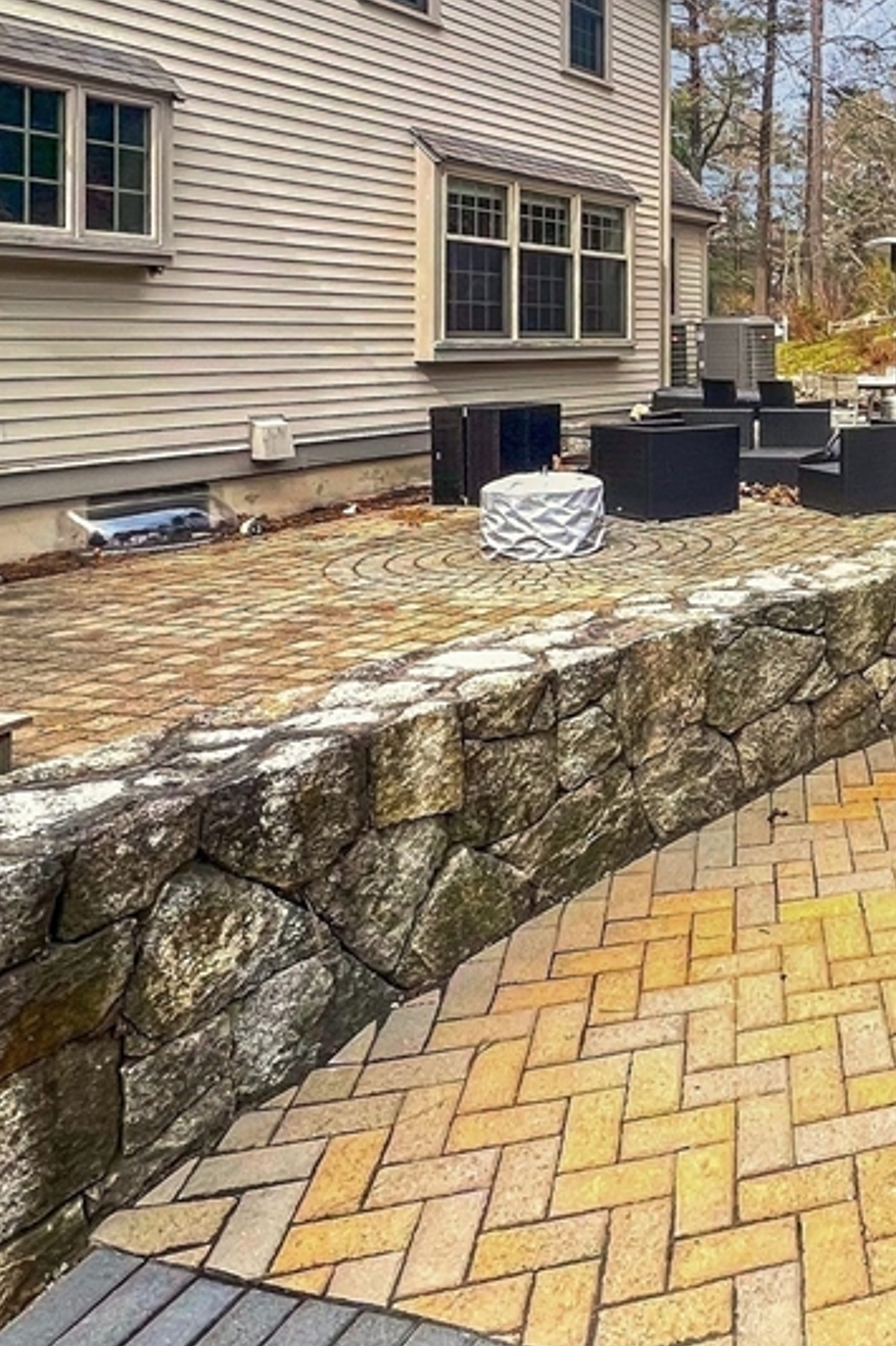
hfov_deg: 37.1
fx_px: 971
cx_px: 1085
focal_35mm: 26
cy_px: 566
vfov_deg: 69.0
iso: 32
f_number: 1.8
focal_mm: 1.57
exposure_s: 1/490
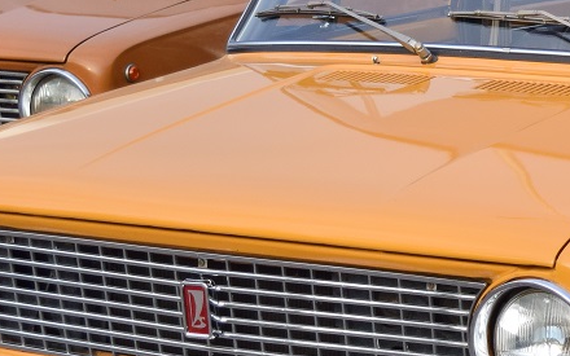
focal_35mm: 177
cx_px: 560
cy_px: 199
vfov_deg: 7.4
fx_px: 2750
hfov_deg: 11.7
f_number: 5
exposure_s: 1/1000
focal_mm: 34
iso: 320
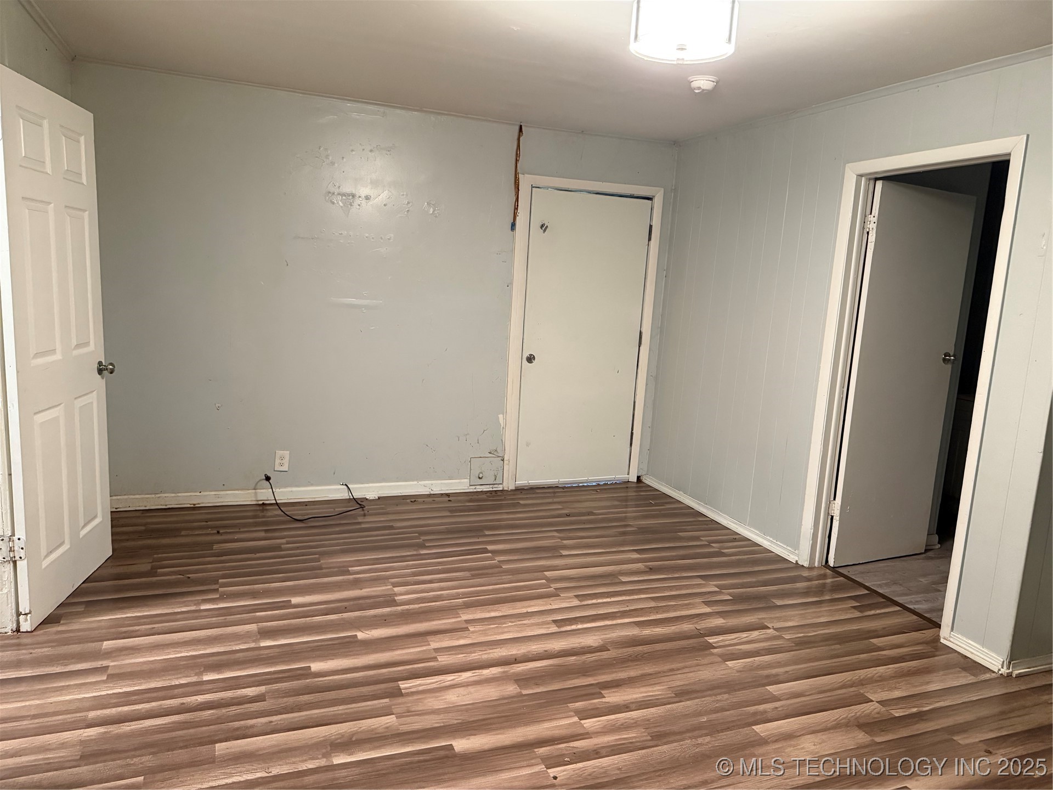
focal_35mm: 24
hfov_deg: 71.6
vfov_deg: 56.8
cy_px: 395
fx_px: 730
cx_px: 526
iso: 800
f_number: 1.78
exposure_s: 1/60
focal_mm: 6.76
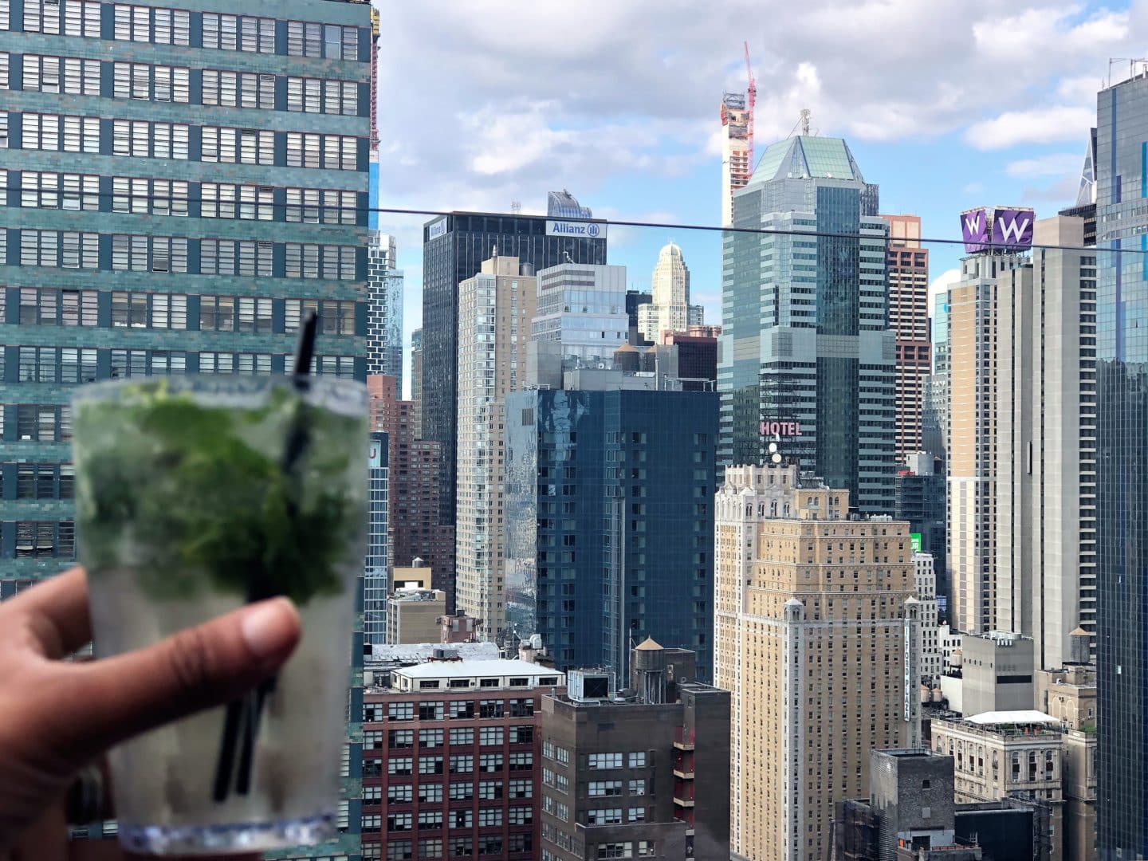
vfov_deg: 25.7
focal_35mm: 57
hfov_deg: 33.8
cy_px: 430
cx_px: 574
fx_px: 1890
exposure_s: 1/302
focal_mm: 6.6
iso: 20
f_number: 2.8
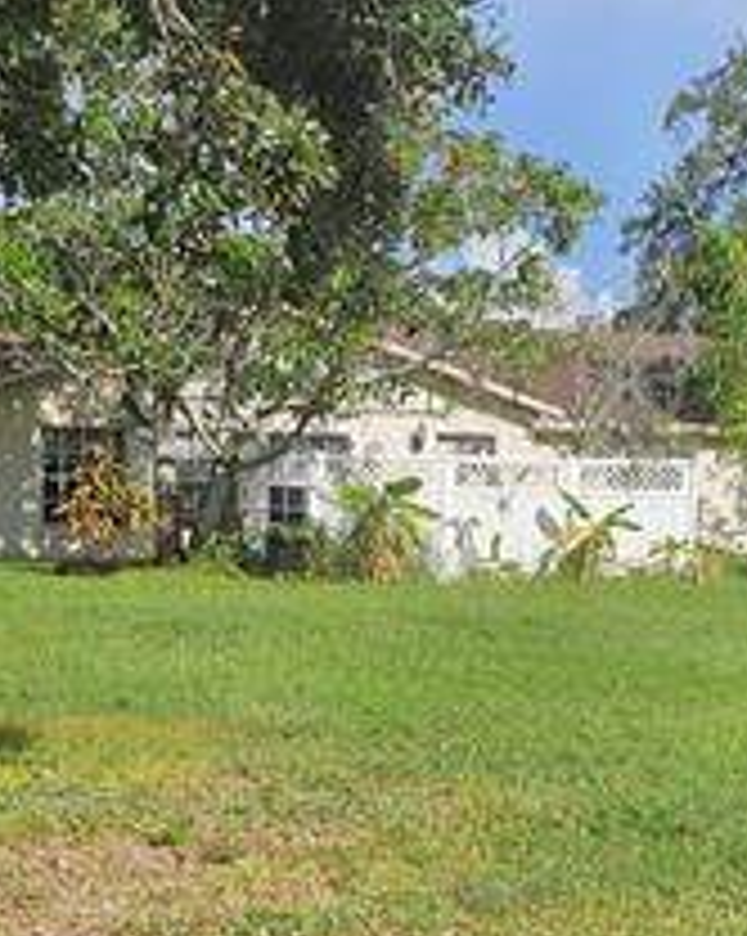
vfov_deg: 22.7
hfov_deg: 18.5
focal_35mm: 83
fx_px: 2297
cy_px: 774
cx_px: 387
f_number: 1.7
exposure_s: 1/1011
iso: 10
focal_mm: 6.3
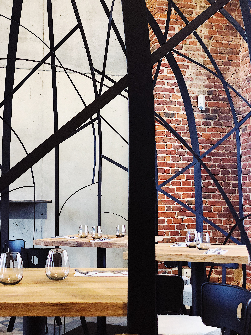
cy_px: 168
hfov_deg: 28.0
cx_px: 126
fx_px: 503
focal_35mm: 52
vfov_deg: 36.8
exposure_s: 1/50
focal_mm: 6
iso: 100
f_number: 2.4
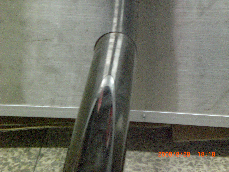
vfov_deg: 19.6
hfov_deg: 26.0
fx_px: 496
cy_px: 86
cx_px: 114
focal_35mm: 75
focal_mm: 12.47
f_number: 4.5
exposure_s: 1/25
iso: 800
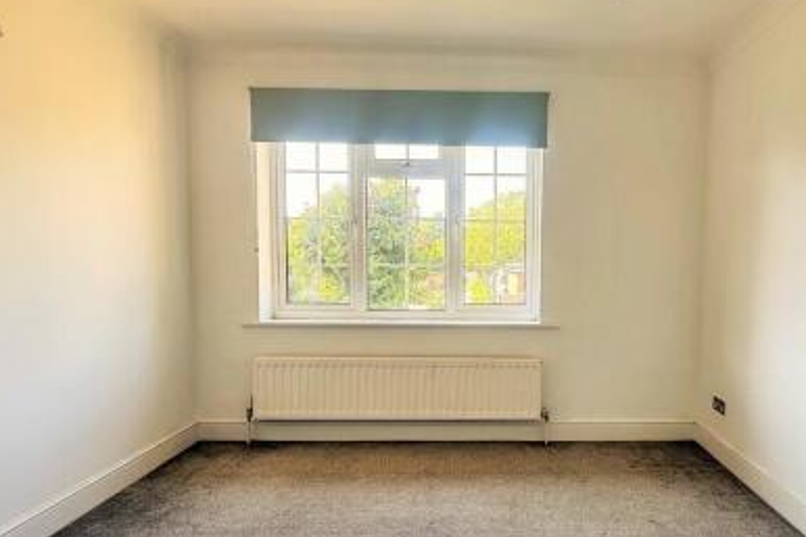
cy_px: 296
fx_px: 492
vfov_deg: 57.1
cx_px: 500
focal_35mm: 22
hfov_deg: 77.3
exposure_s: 1/105
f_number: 2.2
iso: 40
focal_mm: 2.22
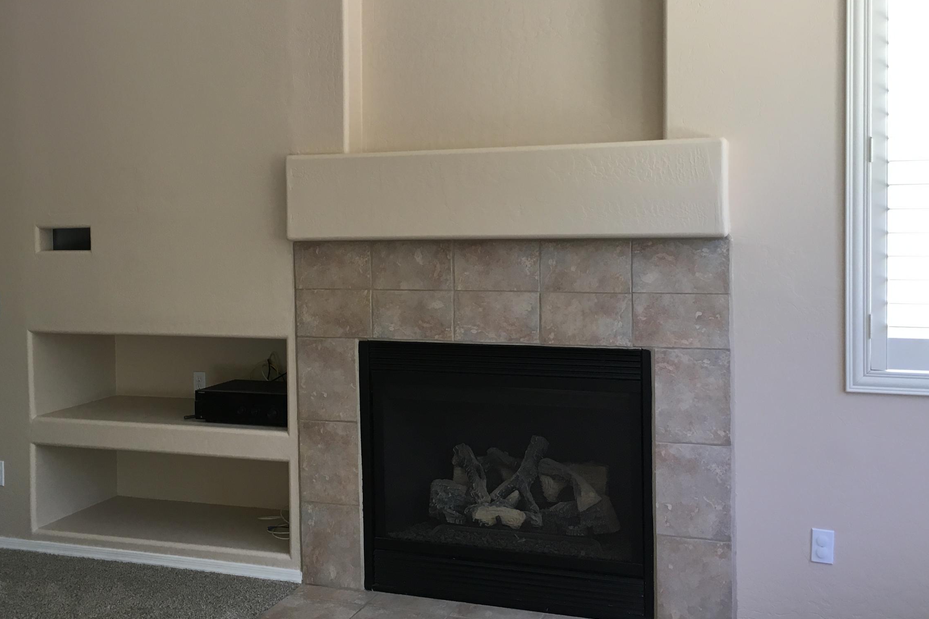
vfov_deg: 33.4
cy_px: 267
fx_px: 1032
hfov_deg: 48.3
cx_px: 405
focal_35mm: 40
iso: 32
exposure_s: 1/30
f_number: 2.2
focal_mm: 4.15
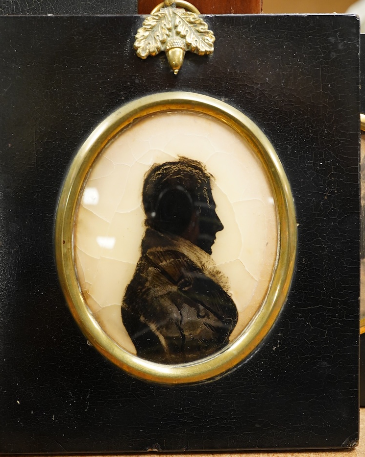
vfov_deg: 36.7
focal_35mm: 51
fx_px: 689
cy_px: 225
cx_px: 183
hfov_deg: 29.7
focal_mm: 30
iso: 2500
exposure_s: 1/100
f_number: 8
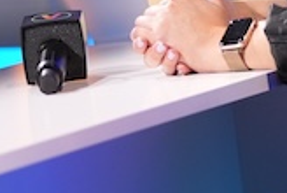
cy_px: -194
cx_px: 168
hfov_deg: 2.7
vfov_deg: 1.8
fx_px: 6022
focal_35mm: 754
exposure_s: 1/500
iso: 1600
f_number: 2.8
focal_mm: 155
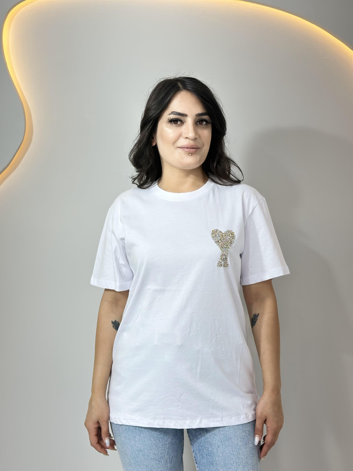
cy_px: 236
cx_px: 176
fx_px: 653
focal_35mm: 48
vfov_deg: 39.7
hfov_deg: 30.3
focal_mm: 6.86
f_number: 1.78
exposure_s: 1/205
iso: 80
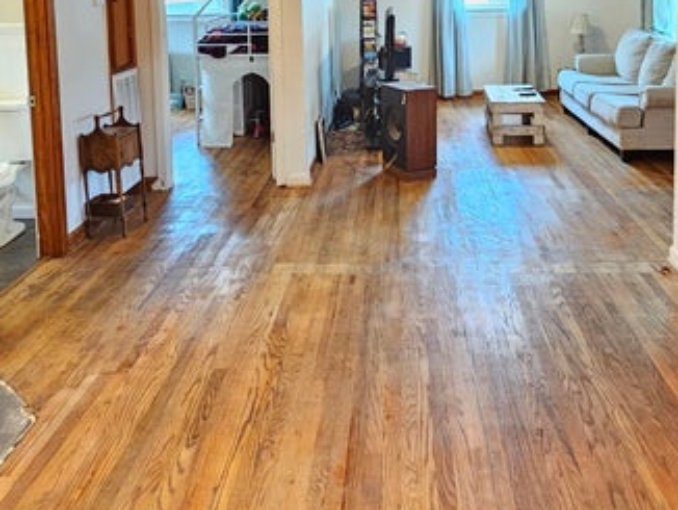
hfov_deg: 53.6
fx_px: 666
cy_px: 37
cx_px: 405
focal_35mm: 34
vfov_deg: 38.5
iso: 640
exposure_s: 1/30
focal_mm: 2.2
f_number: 2.2
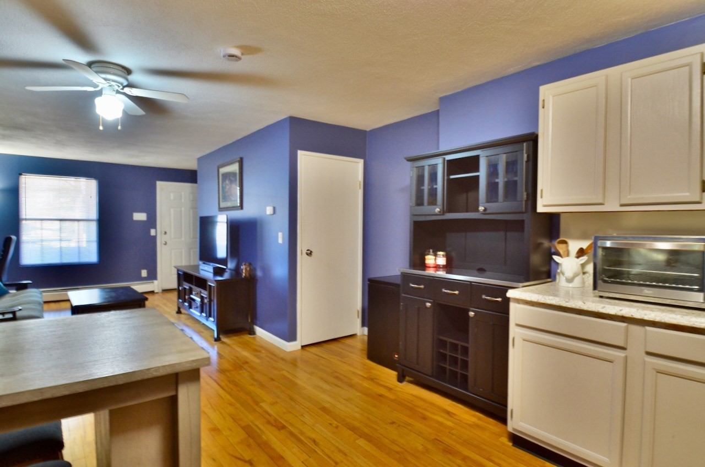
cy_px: 234
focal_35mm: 18
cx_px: 352
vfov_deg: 67.2
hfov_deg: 90.1
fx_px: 352
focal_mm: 12
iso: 1600
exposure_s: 1/6
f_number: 8
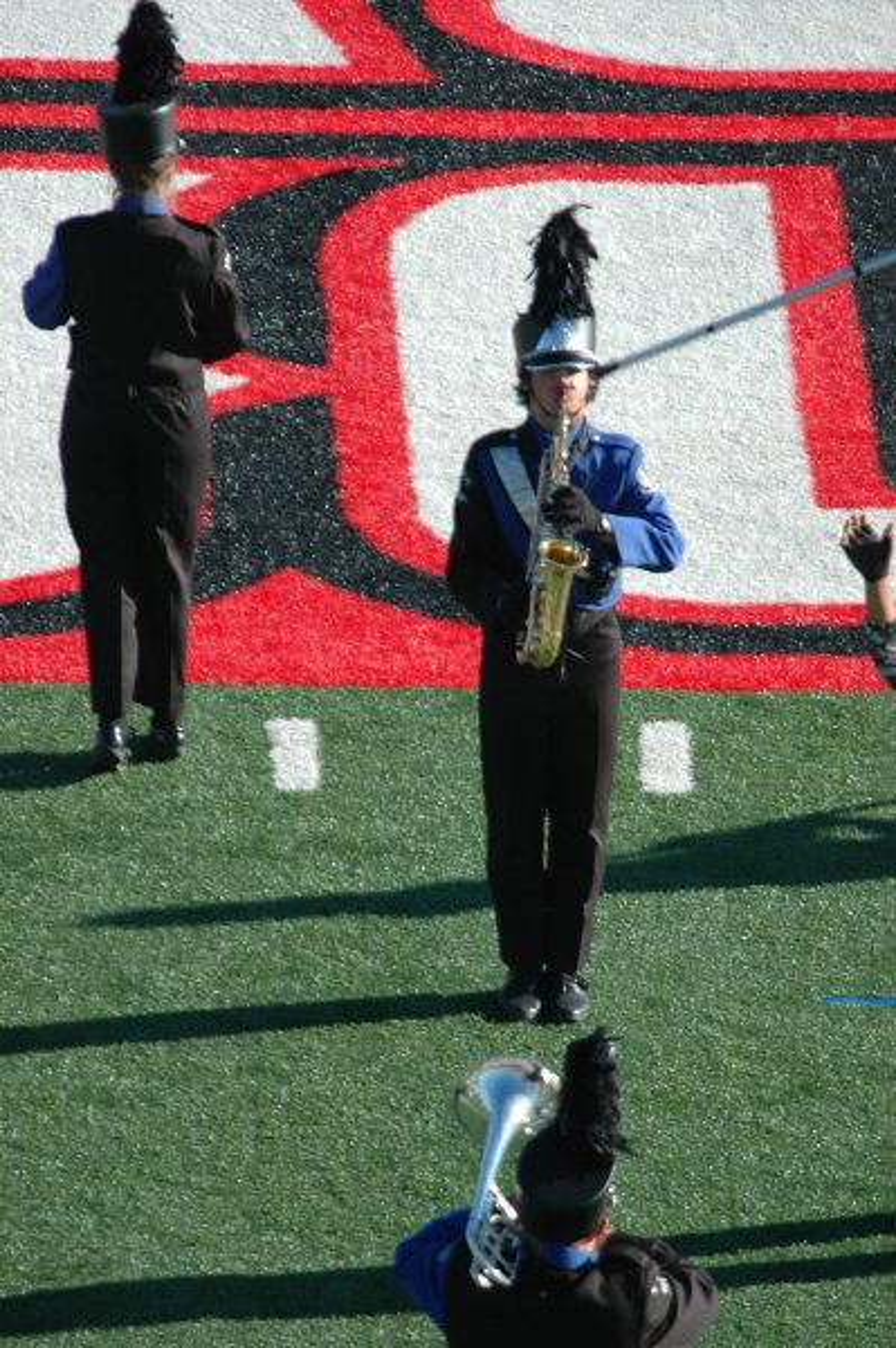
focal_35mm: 600
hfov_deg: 2.3
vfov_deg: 3.4
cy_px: 674
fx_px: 22437
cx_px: 448
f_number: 5.6
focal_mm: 400
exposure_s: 1/640
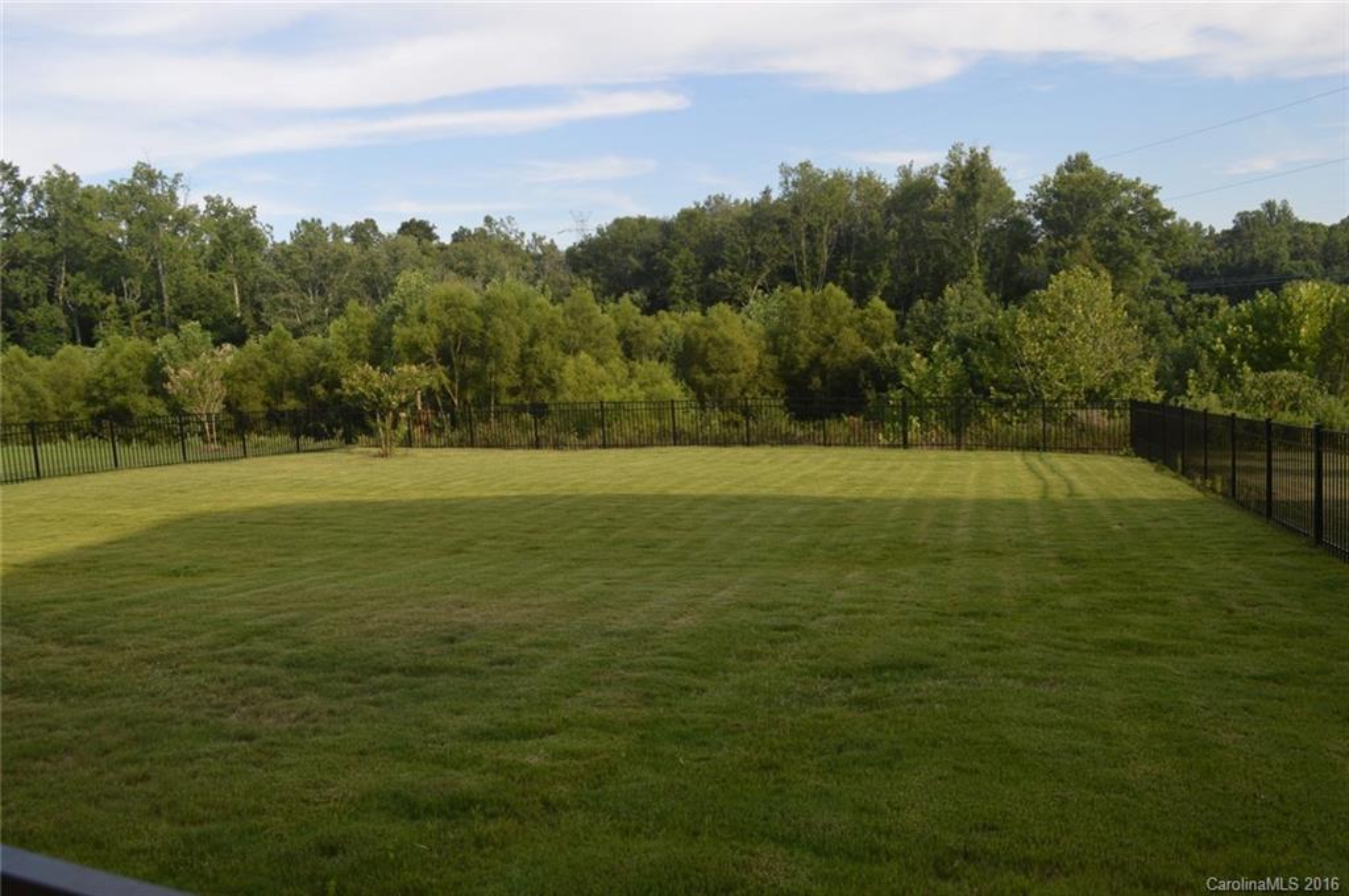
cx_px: 674
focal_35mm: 27
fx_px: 1010
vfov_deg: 47.8
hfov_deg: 67.4
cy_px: 448
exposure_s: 1/160
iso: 100
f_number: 6.3
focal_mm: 18
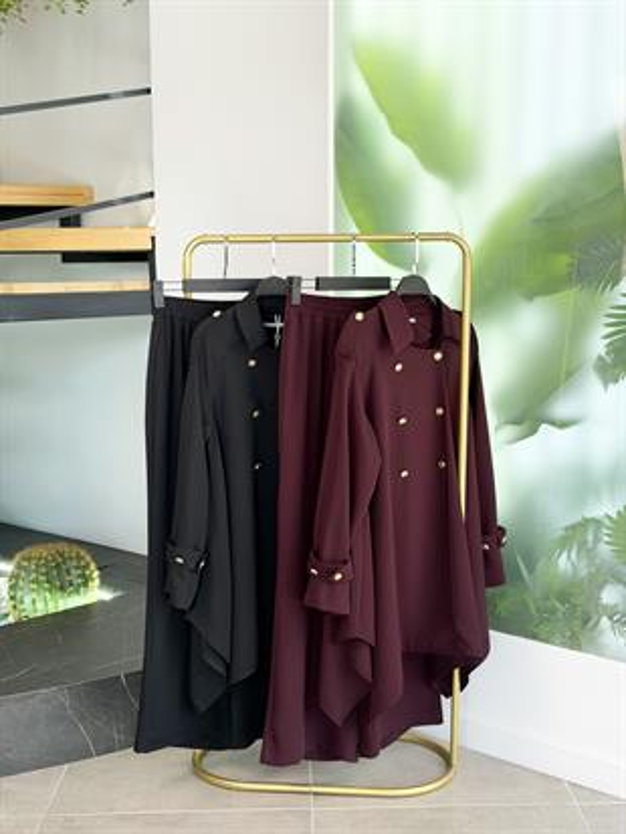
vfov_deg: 39.6
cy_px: 417
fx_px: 1157
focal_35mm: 48
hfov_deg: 30.3
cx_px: 313
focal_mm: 6.76
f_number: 1.78
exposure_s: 1/257
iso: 64
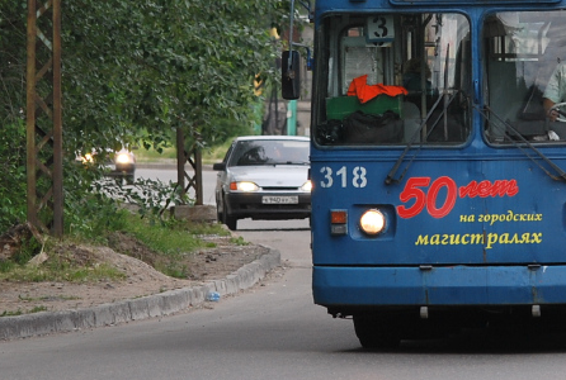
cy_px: 46
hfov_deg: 3.6
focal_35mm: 568
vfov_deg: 2.4
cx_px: 371
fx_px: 8954
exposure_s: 1/160
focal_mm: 130
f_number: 5
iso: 200
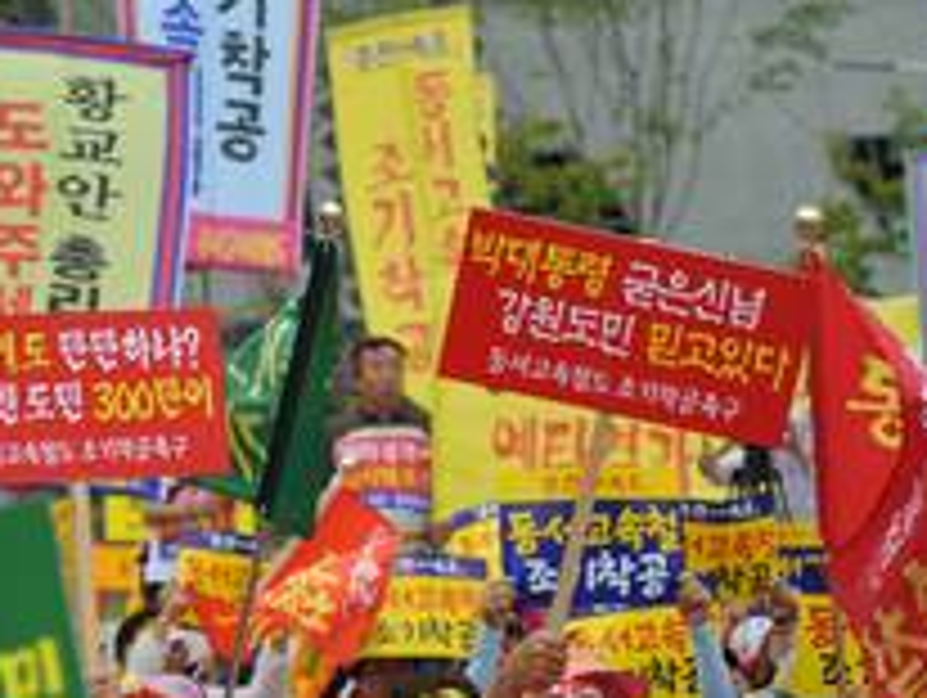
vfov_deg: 7.9
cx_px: 135
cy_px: 545
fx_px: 5067
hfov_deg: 10.4
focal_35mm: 189
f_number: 2.8
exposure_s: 1/2000
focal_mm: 70
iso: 200
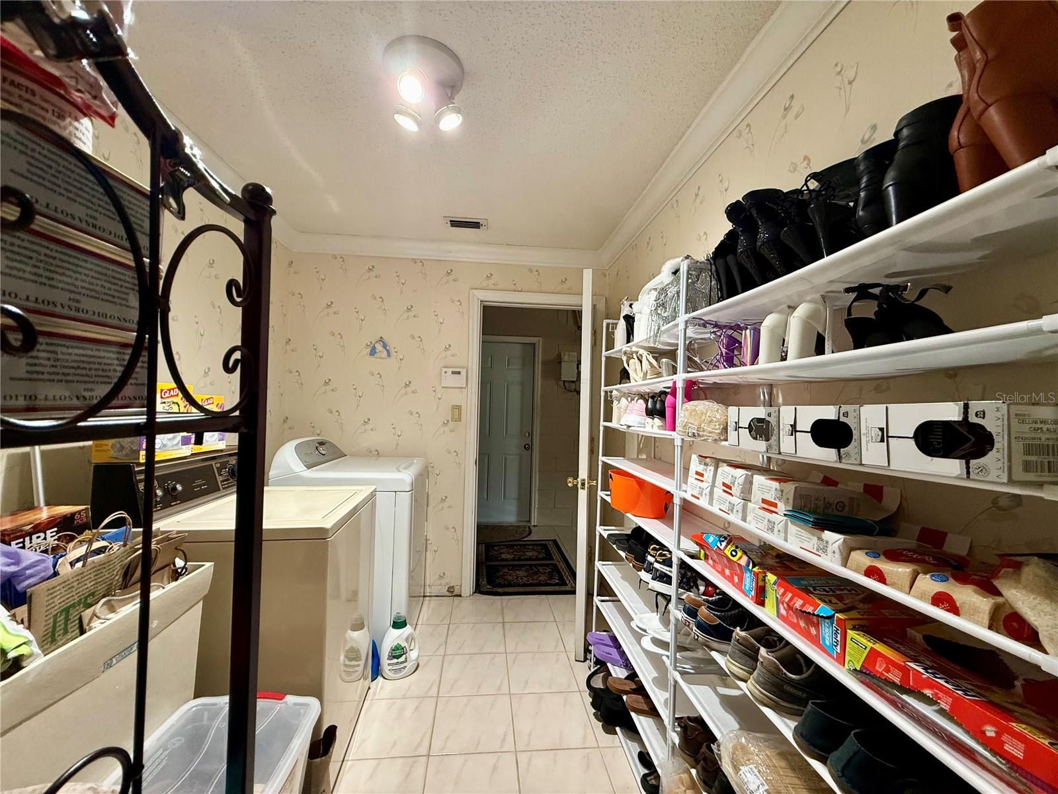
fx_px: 428
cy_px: 397
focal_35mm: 14
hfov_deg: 102.1
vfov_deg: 85.7
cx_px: 529
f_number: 2.2
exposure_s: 1/60
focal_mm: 2.22
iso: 250
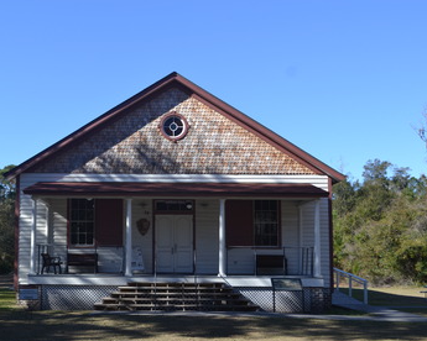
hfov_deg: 37.9
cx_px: 166
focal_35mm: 49
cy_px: 198
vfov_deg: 30.8
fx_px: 619
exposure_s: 1/200
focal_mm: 24
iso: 100
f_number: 7.1
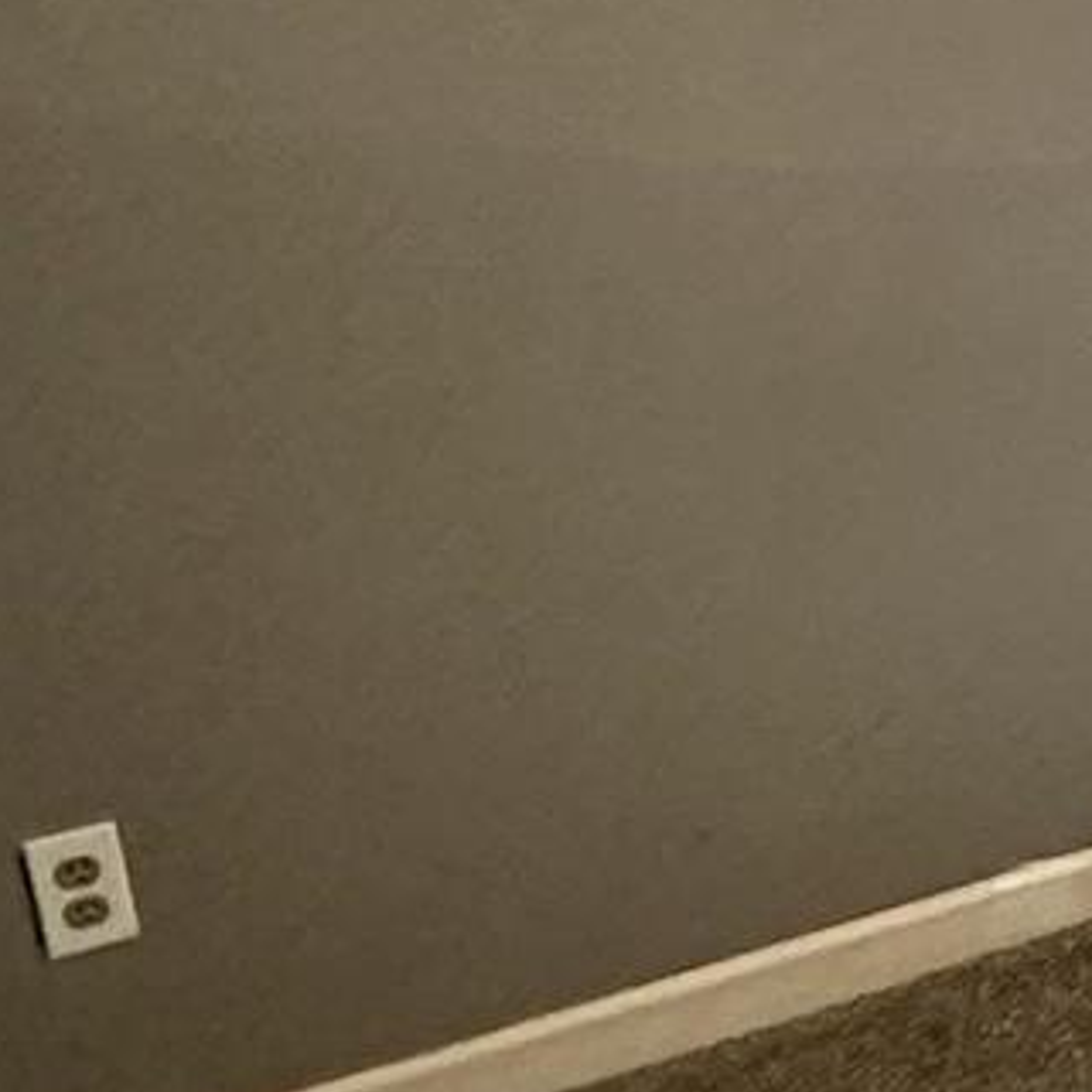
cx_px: 2327
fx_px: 3176
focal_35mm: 89
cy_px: 413
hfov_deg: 15.0
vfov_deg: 19.5
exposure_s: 1/60
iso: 320
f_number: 2.2
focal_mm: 2.22
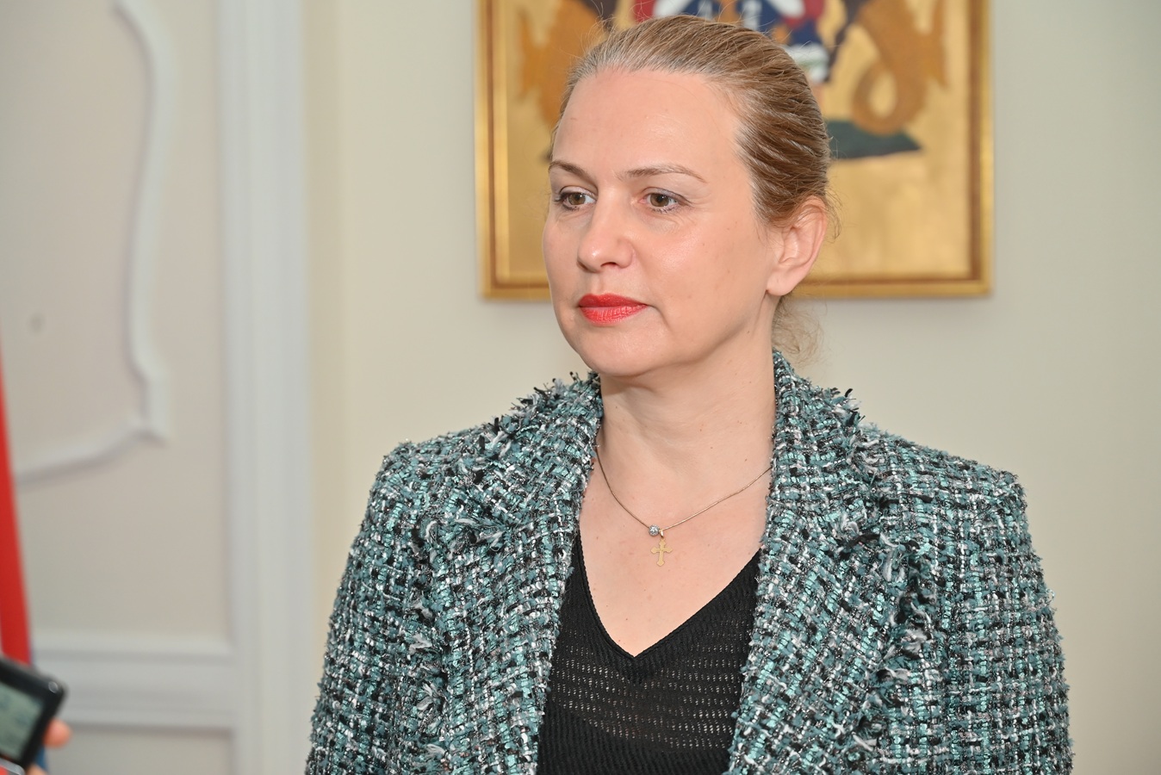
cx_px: 580
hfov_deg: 28.8
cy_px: 388
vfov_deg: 19.5
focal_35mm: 70
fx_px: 2258
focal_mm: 70
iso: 500
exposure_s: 1/160
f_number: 4.5
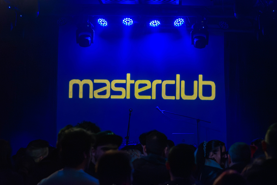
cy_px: 86
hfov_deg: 15.6
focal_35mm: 131
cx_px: 154
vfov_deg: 10.5
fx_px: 1008
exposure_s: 1/750
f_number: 2.8
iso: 8000
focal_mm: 70
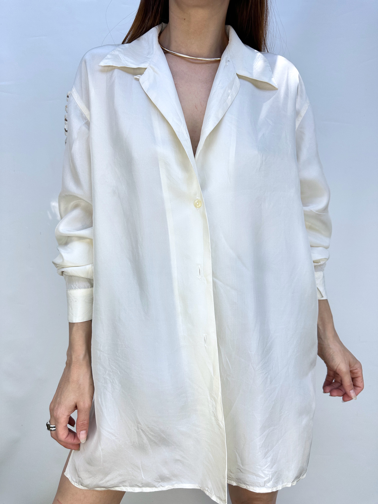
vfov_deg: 71.6
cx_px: 189
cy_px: 252
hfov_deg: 56.8
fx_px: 349
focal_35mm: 24
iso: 80
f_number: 1.78
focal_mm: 6.86
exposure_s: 1/580
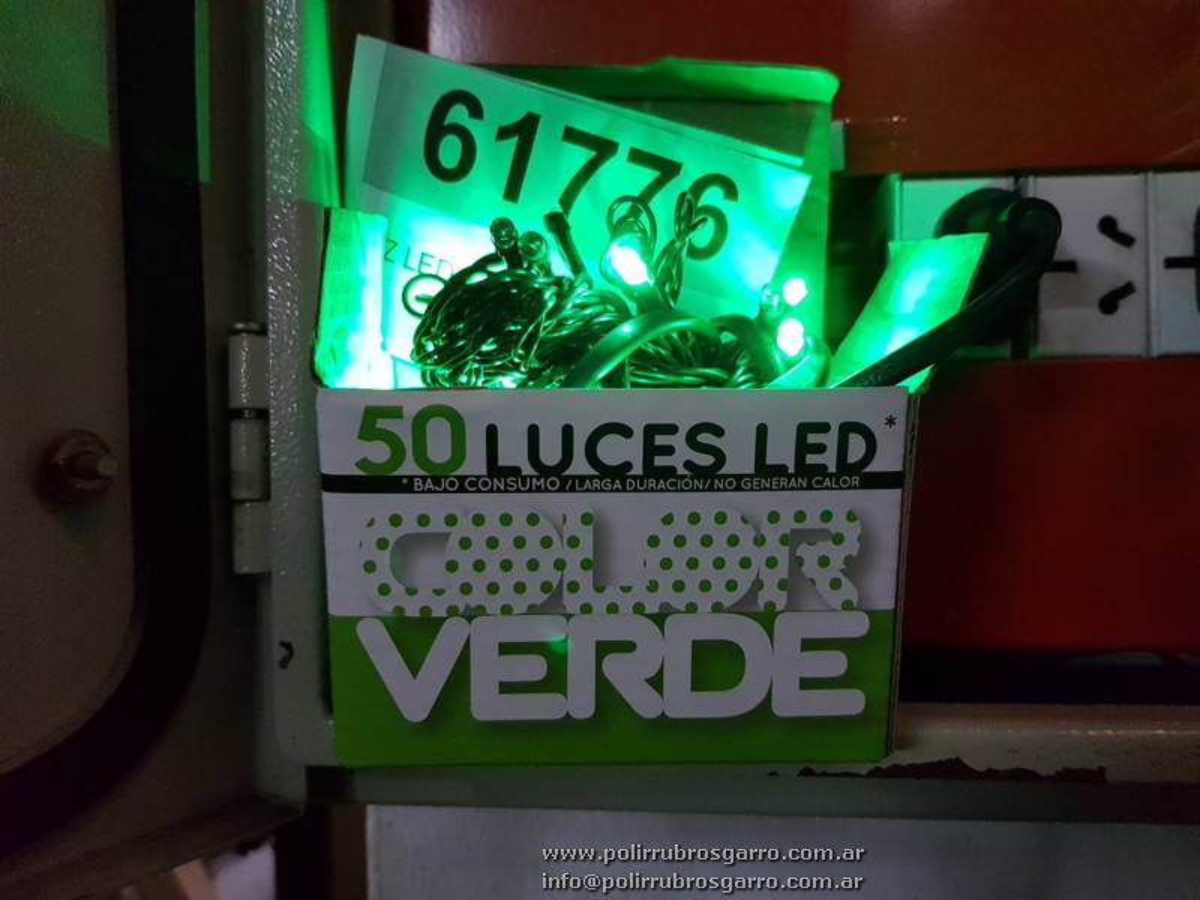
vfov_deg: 53.1
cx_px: 600
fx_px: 901
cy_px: 450
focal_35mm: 26
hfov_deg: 67.3
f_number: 1.7
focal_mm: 4.2
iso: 500
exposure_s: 1/50
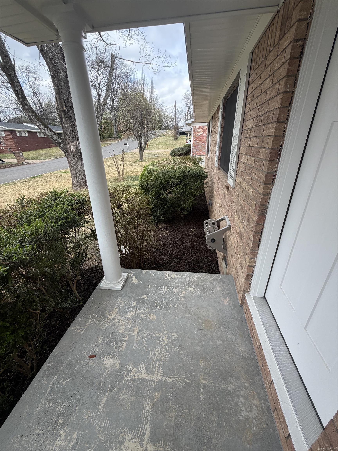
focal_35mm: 14
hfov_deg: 85.7
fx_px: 182
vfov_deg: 102.1
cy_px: 226
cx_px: 169
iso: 64
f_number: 2.2
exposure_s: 1/445
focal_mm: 2.22
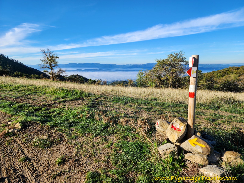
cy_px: 92
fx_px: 162
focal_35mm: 23
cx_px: 122
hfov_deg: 73.9
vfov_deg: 58.9
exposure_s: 1/688
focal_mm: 6.4
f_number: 1.8
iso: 12
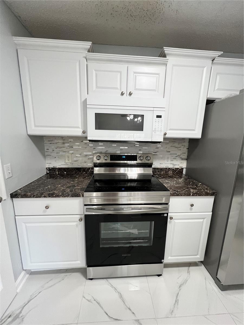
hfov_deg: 89.9
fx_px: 122
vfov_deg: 106.2
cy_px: 162
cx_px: 122
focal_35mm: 13
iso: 160
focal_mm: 1.57
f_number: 1.8
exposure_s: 1/60
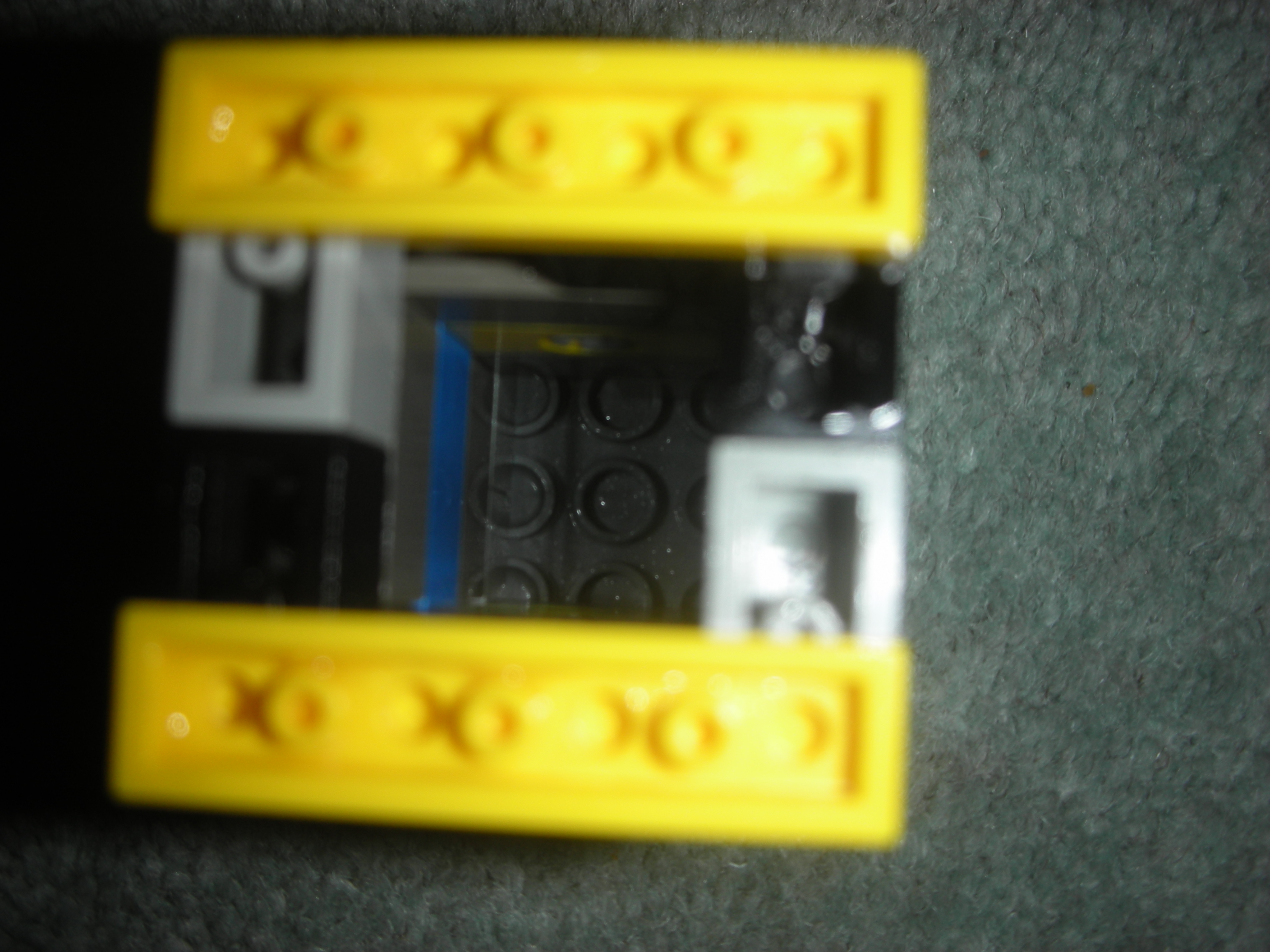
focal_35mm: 35
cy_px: 476
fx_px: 1284
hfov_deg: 52.6
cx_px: 635
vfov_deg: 40.7
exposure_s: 1/60.1
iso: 50
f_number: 8.5
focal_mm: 5.8
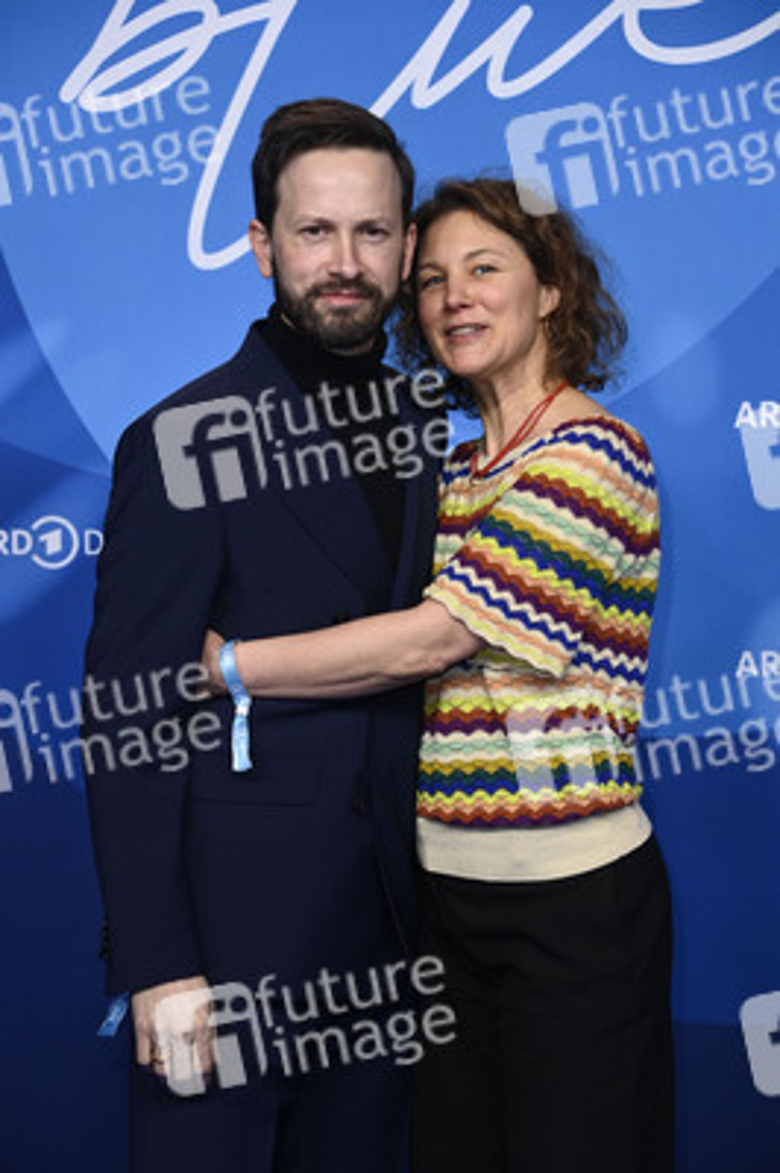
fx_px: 3255
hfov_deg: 13.7
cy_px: 586
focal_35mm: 100
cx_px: 390
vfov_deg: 20.4
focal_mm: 100
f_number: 5.6
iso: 1000
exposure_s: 1/250
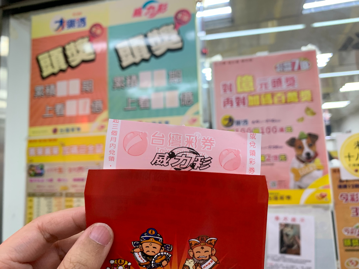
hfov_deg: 67.3
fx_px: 270
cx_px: 180
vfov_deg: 53.1
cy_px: 134
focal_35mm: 26
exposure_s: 1/60
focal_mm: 4.25
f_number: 1.8
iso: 160
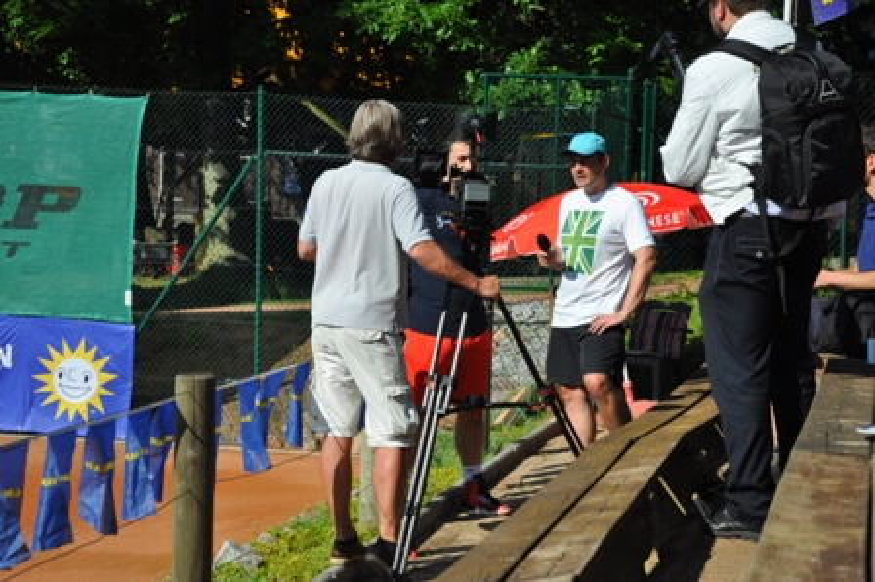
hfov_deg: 26.0
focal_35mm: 78
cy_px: 291
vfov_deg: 17.5
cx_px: 438
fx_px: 1894
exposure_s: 1/2000
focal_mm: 52
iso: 400
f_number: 7.1
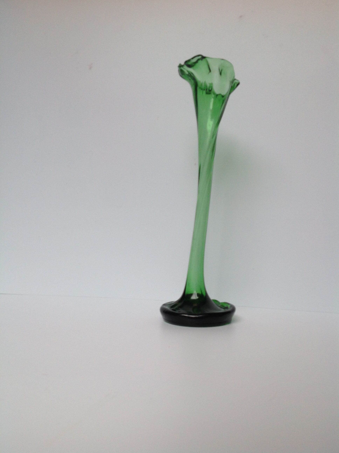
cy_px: 226
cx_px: 170
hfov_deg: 40.6
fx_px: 458
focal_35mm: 35
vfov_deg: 52.7
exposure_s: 1/120
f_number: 2.4
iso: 64
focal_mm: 4.28
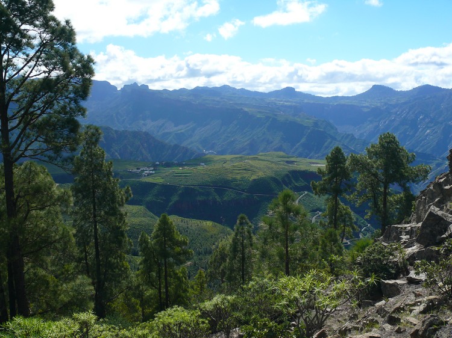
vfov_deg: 40.7
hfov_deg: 52.6
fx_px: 457
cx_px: 226
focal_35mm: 35
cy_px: 169
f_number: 5
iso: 100
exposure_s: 1/200
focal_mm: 7.4
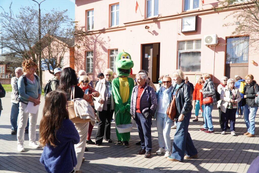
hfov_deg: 64.5
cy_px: 86
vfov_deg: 45.7
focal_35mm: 28
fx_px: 205
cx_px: 130
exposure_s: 1/2500
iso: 640
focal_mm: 19
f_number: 4
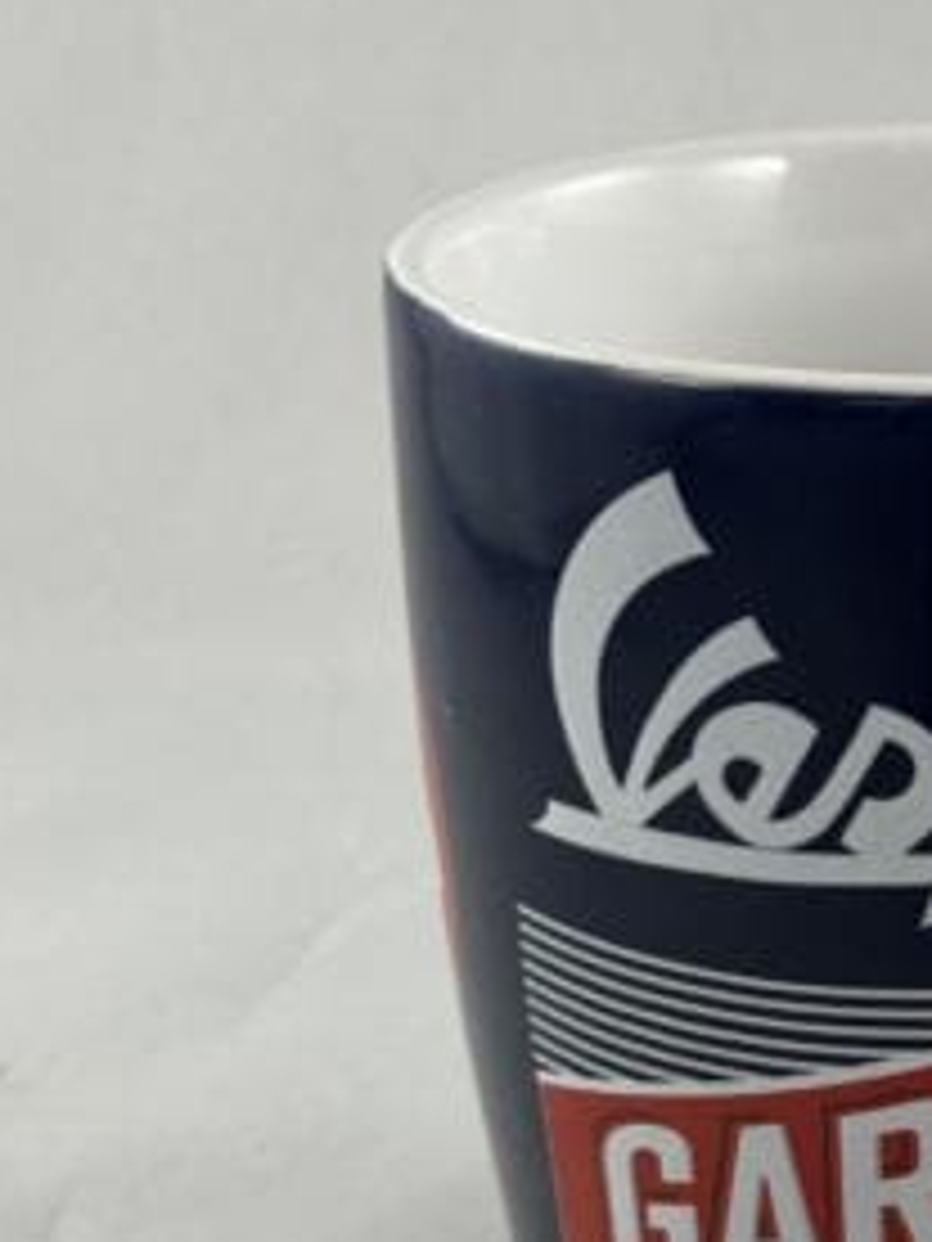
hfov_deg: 12.5
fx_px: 4164
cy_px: 898
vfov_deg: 16.9
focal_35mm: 116
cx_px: 1103
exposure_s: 1/100
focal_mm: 6.86
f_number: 1.78
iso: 64
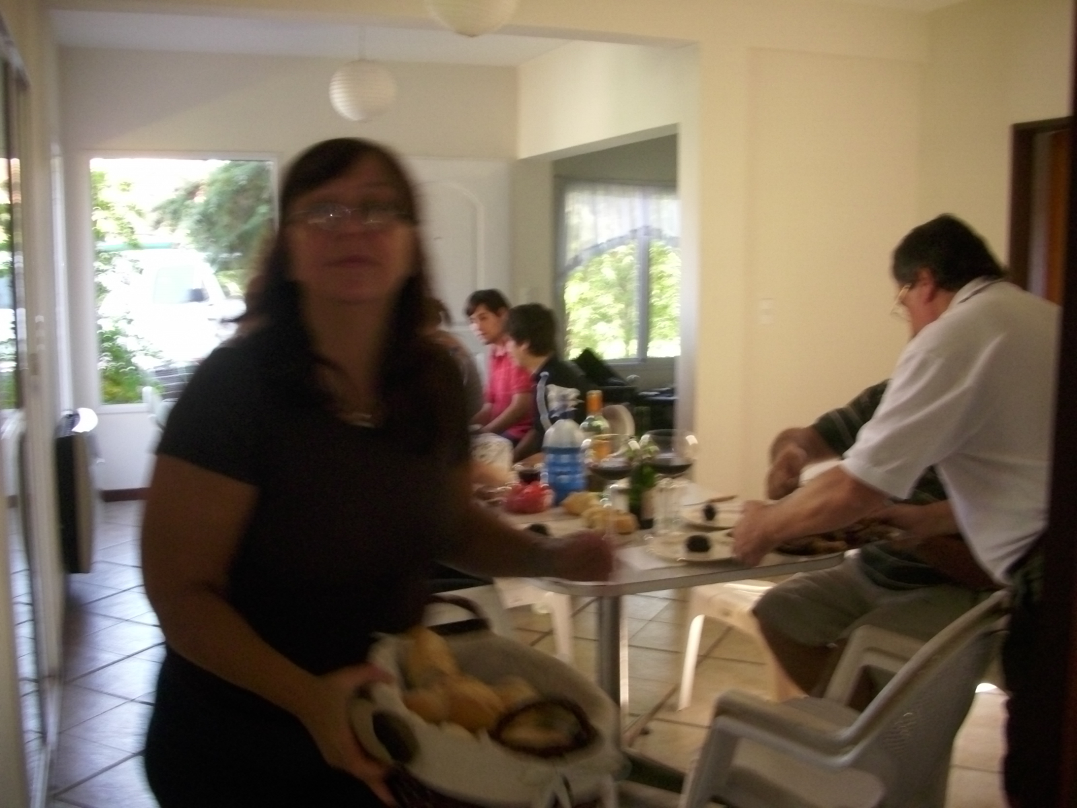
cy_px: 404
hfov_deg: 58.4
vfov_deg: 45.4
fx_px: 964
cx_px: 538
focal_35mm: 31
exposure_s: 1/30
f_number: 2.8
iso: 200
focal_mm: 6.2
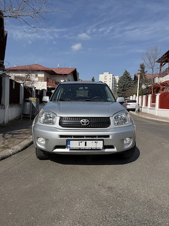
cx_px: 84
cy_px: 113
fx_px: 156
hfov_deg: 56.8
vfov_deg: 71.6
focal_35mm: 24
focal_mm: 6.76
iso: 80
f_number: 1.78
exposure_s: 1/6173
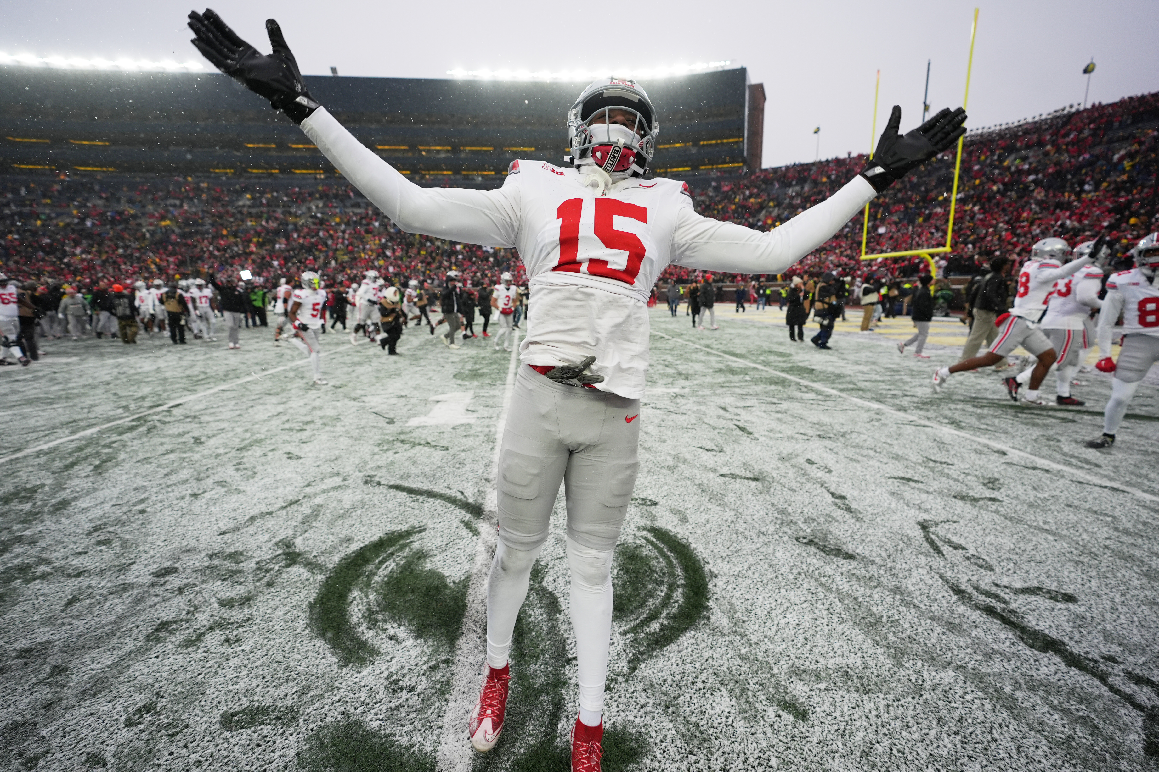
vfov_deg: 73.7
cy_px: 386
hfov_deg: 96.7
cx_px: 580
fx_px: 515
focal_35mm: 16
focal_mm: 16
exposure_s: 1/2000
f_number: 2.8
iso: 500
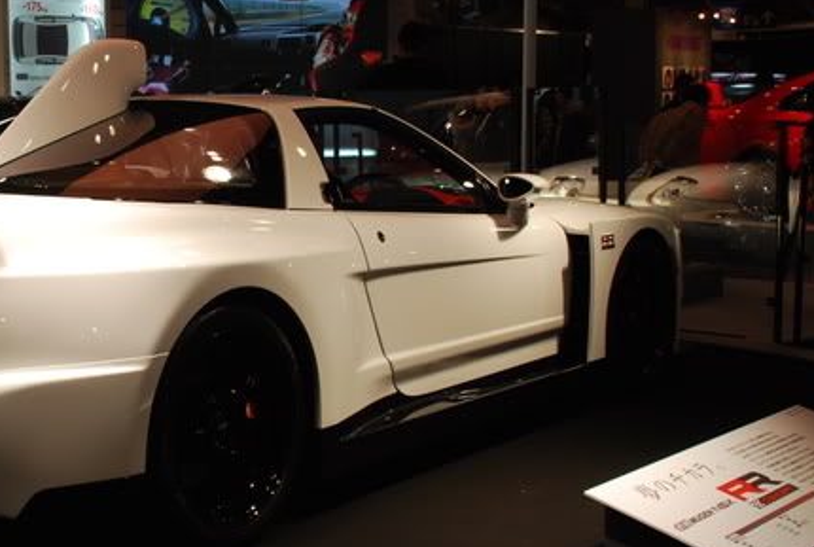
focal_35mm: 67
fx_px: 1519
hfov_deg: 29.4
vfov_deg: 20.4
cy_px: 260
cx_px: 170
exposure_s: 1/60
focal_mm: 24
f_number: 8
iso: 400
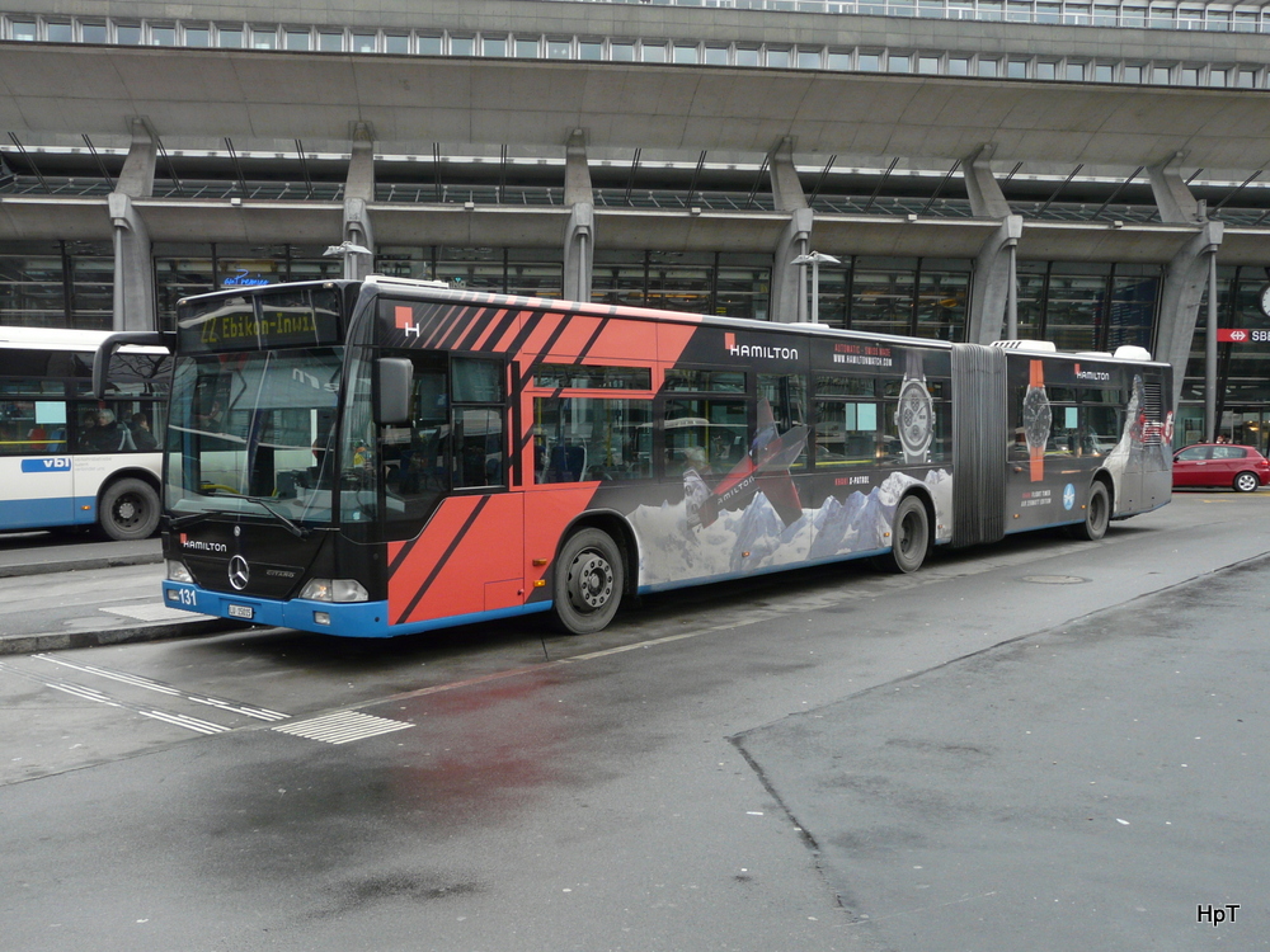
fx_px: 1284
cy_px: 476
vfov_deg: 40.7
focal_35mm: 35
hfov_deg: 52.6
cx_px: 635
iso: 160
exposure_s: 1/160
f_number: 3.6
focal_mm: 5.8
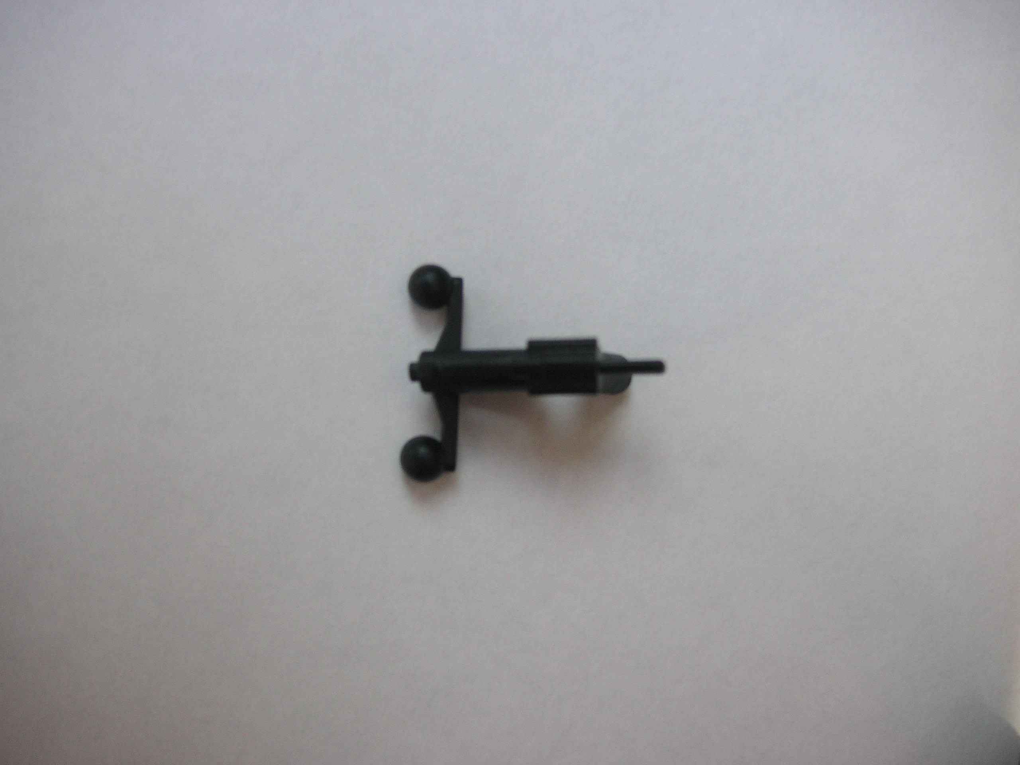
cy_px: 382
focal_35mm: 37
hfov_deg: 50.1
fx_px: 1090
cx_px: 510
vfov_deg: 38.7
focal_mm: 6.1
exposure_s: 1/350
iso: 50
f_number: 2.8
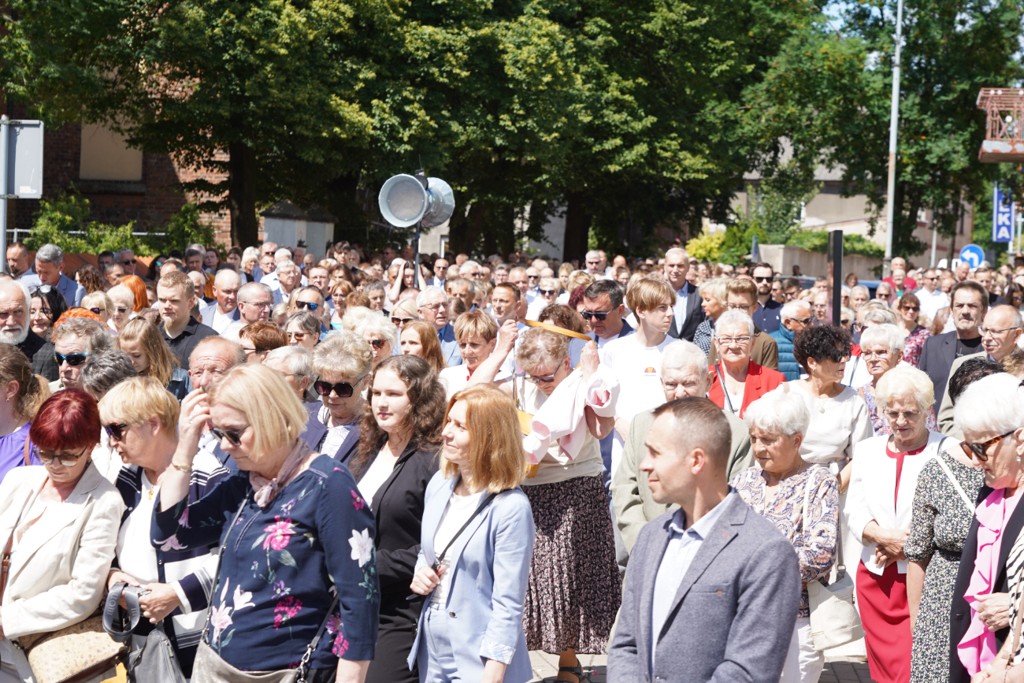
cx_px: 512
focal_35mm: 79
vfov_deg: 17.3
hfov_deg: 25.7
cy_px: 342
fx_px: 2247
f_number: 7.1
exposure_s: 1/160
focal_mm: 79
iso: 100
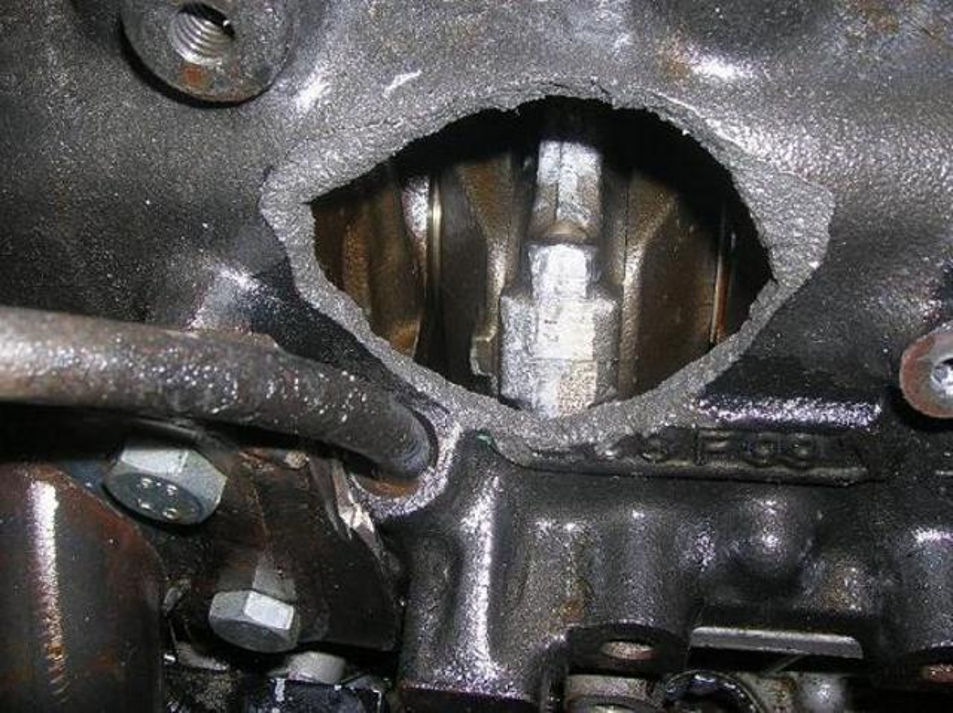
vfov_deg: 41.7
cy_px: 356
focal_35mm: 34
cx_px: 476
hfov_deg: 54.0
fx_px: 935
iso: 50
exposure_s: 1/60.1
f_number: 4.9
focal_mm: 5.7
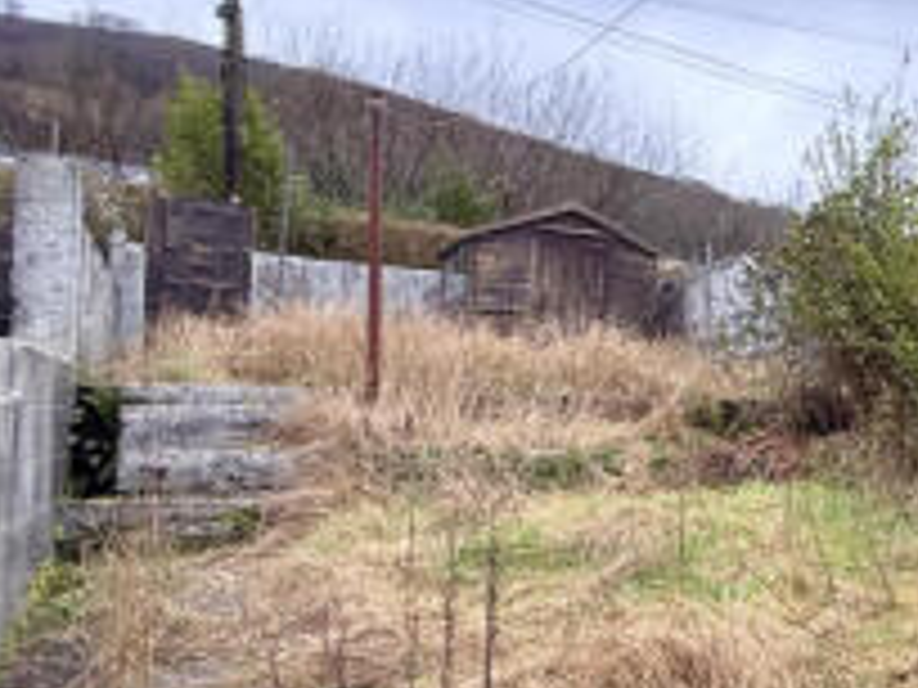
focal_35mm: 40
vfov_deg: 35.9
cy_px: 398
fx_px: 1061
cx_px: 1159
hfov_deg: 34.7
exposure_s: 1/148
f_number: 2.2
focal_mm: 2.22
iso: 50
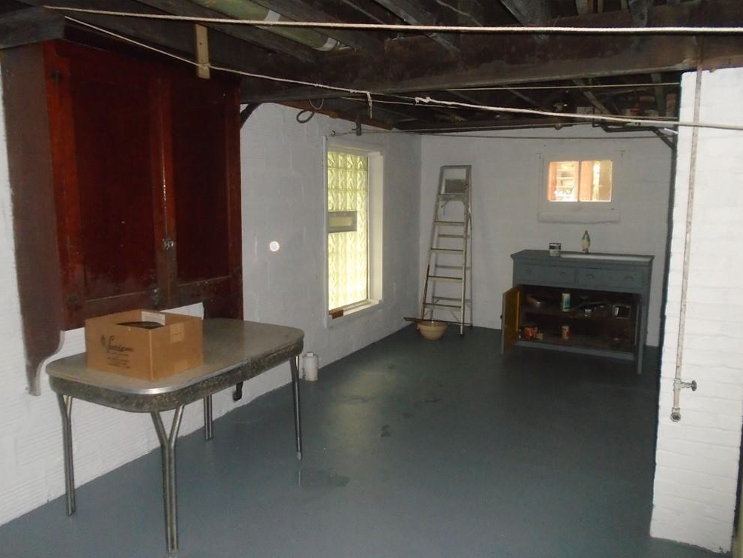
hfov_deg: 65.3
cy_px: 287
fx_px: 580
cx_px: 372
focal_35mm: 27
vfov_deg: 51.4
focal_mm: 4.6
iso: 500
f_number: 3.2
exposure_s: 1/30
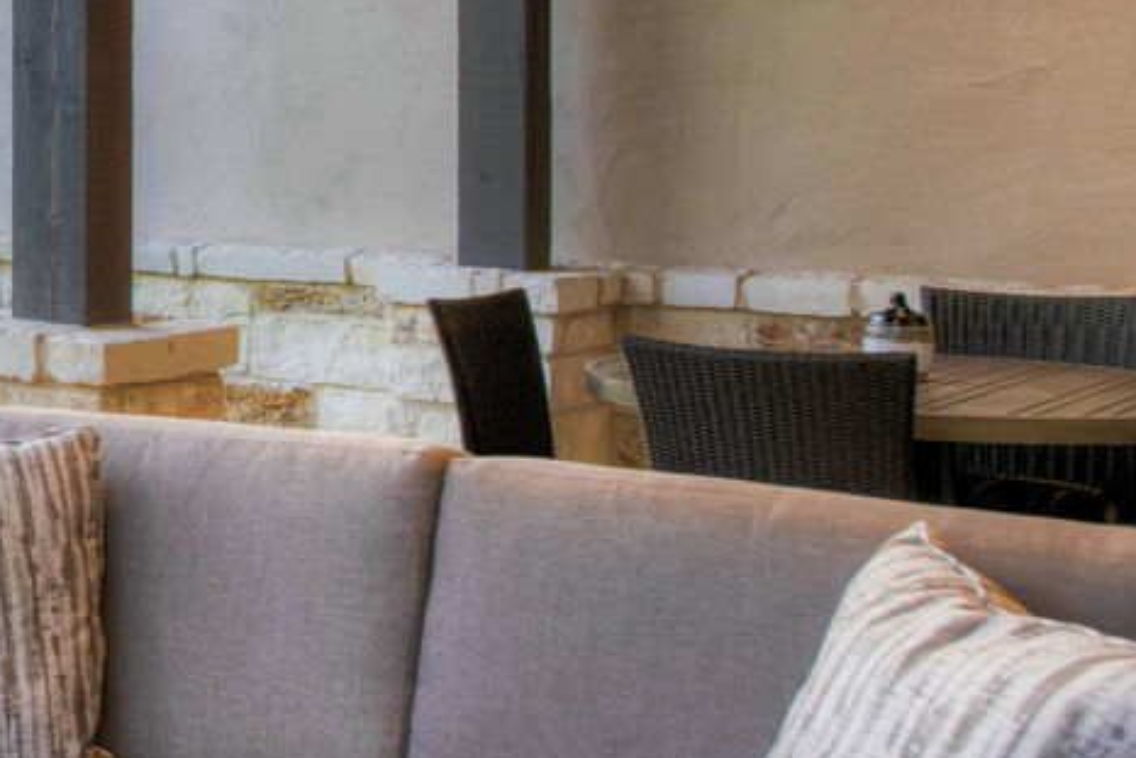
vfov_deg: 22.8
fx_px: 1862
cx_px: -473
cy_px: 178
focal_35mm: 59
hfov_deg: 26.6
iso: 160
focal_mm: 17
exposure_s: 1/8
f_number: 8
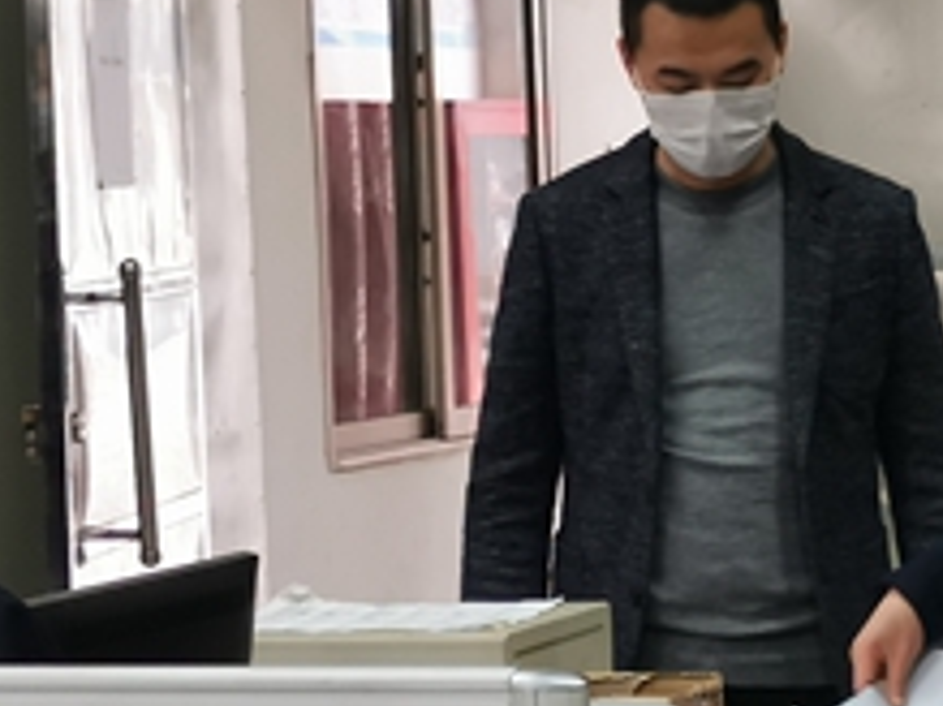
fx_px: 4302
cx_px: 1055
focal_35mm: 158
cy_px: 336
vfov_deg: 9.4
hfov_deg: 12.3
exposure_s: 1/50
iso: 320
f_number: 1.8
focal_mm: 5.58
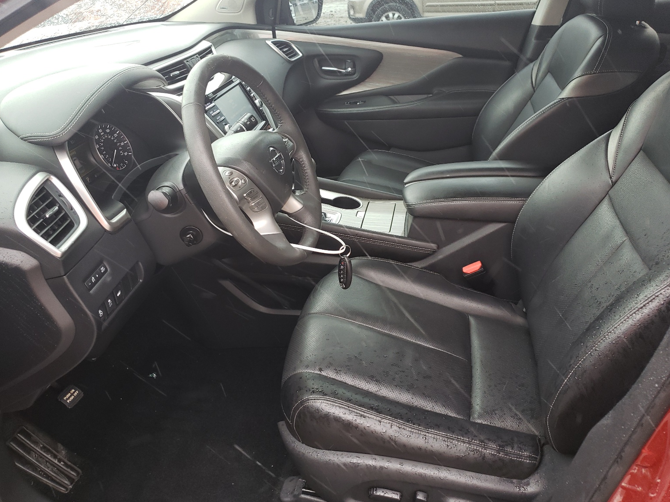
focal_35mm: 27
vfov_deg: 51.4
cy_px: 258
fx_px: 523
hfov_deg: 65.3
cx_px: 343
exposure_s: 1/120
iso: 72
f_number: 1.5
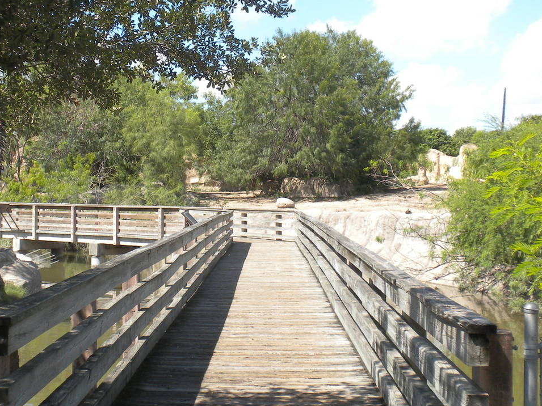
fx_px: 971
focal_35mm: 62
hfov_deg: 31.1
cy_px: 190
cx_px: 222
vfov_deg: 23.6
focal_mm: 6.6
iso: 90
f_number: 10
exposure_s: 1/81.1
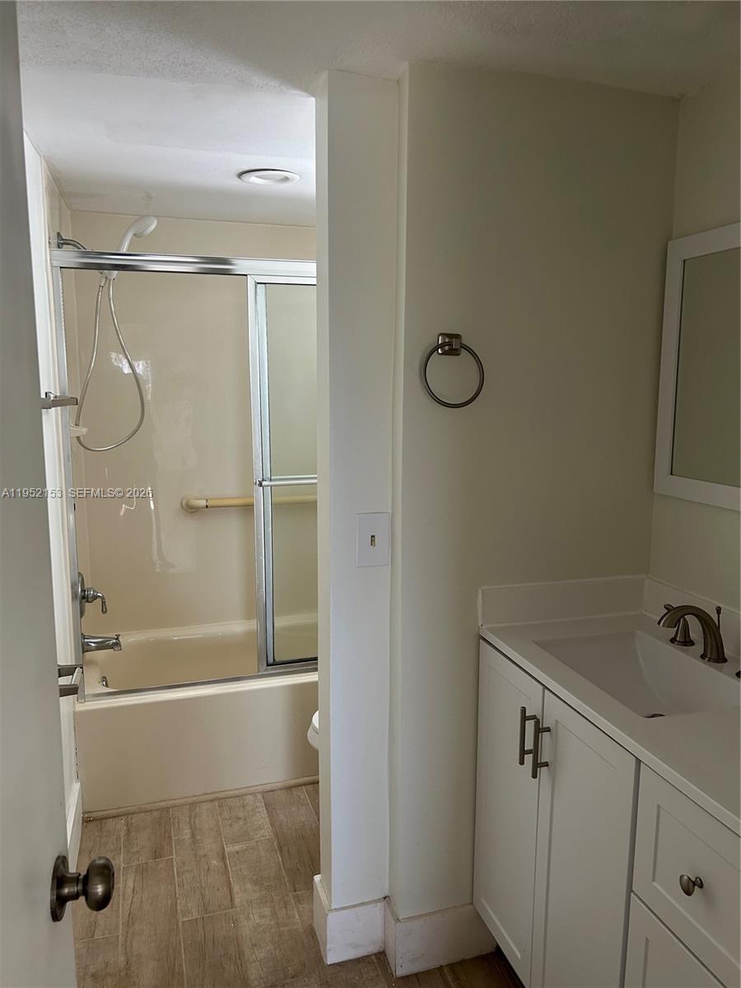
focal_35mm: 26
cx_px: 370
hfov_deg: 53.1
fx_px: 742
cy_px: 494
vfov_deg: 67.3
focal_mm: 5.7
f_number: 1.5
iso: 125
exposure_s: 1/100
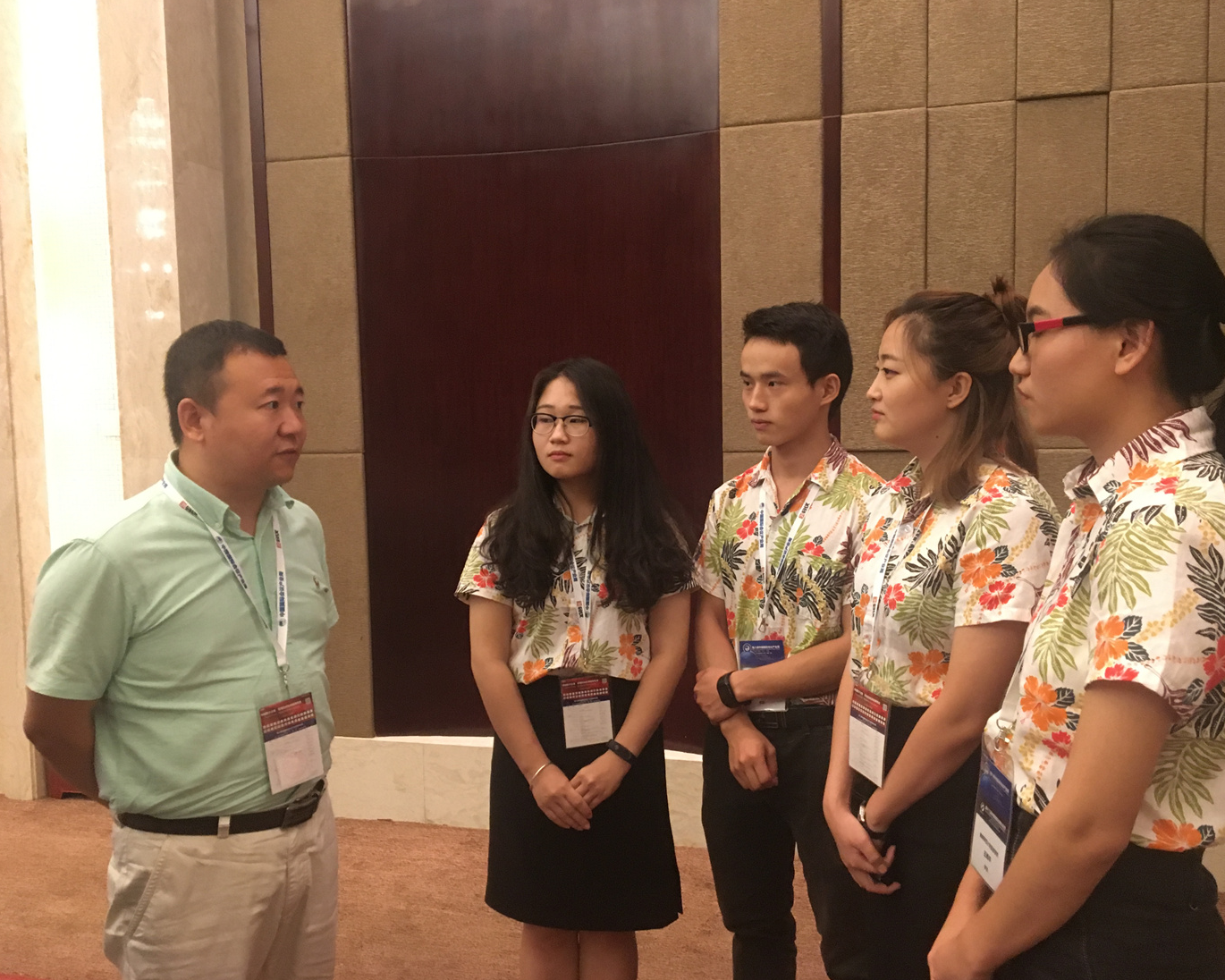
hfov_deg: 57.1
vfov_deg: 47.1
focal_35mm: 31
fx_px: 1124
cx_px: 651
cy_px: 498
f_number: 2.2
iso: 200
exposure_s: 1/17
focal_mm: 4.15
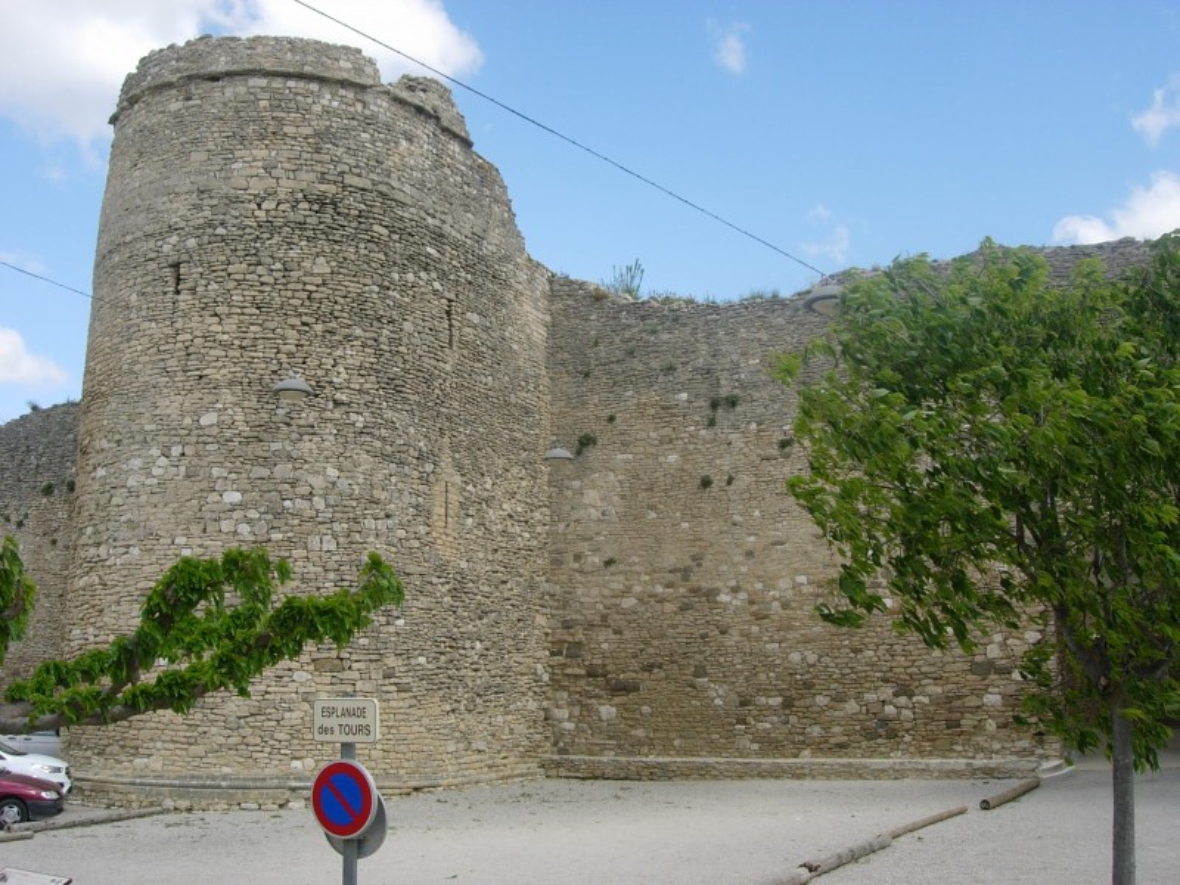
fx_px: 1295
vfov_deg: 37.7
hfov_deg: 49.0
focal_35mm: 38
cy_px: 442
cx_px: 590
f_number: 4.8
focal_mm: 7.8
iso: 64
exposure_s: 1/373
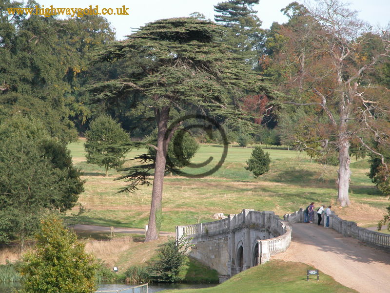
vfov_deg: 5.4
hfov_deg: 7.2
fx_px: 3110
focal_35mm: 276
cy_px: 146
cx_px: 195
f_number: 5.3
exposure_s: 1/211
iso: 100
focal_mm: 71.2
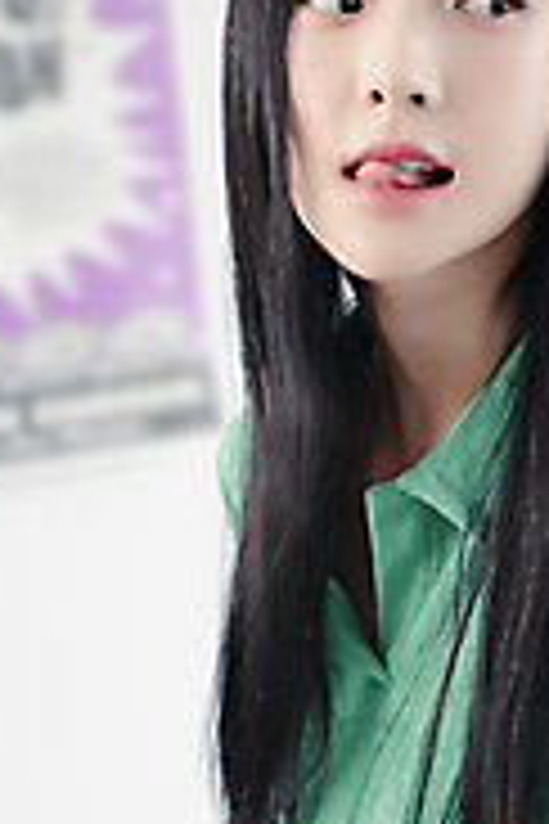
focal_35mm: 127
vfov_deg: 16.1
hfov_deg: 10.7
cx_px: 533
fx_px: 2905
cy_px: 459
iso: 400
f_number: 2.8
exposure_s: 1/100
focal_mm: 58
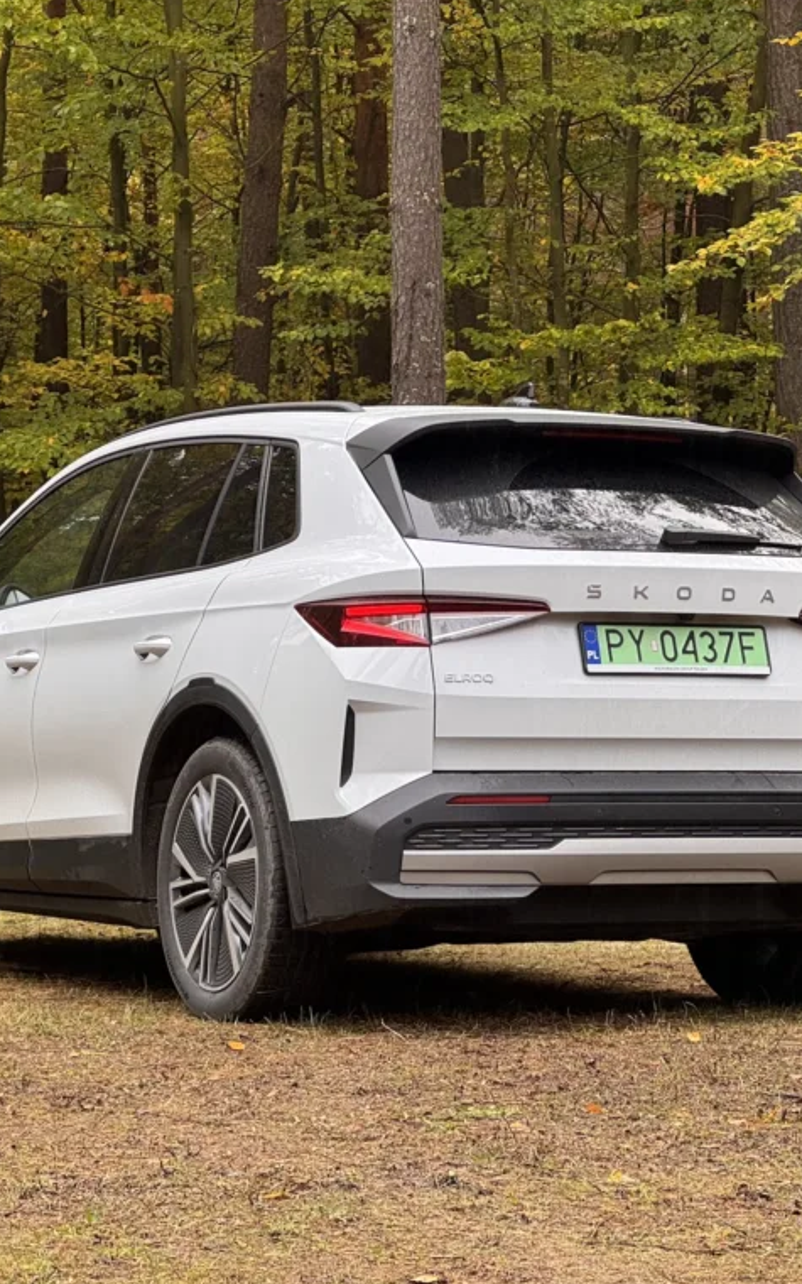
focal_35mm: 110
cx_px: 270
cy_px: 640
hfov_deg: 11.9
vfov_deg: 18.9
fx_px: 3847
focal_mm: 9
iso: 25
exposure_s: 1/113
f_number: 2.8
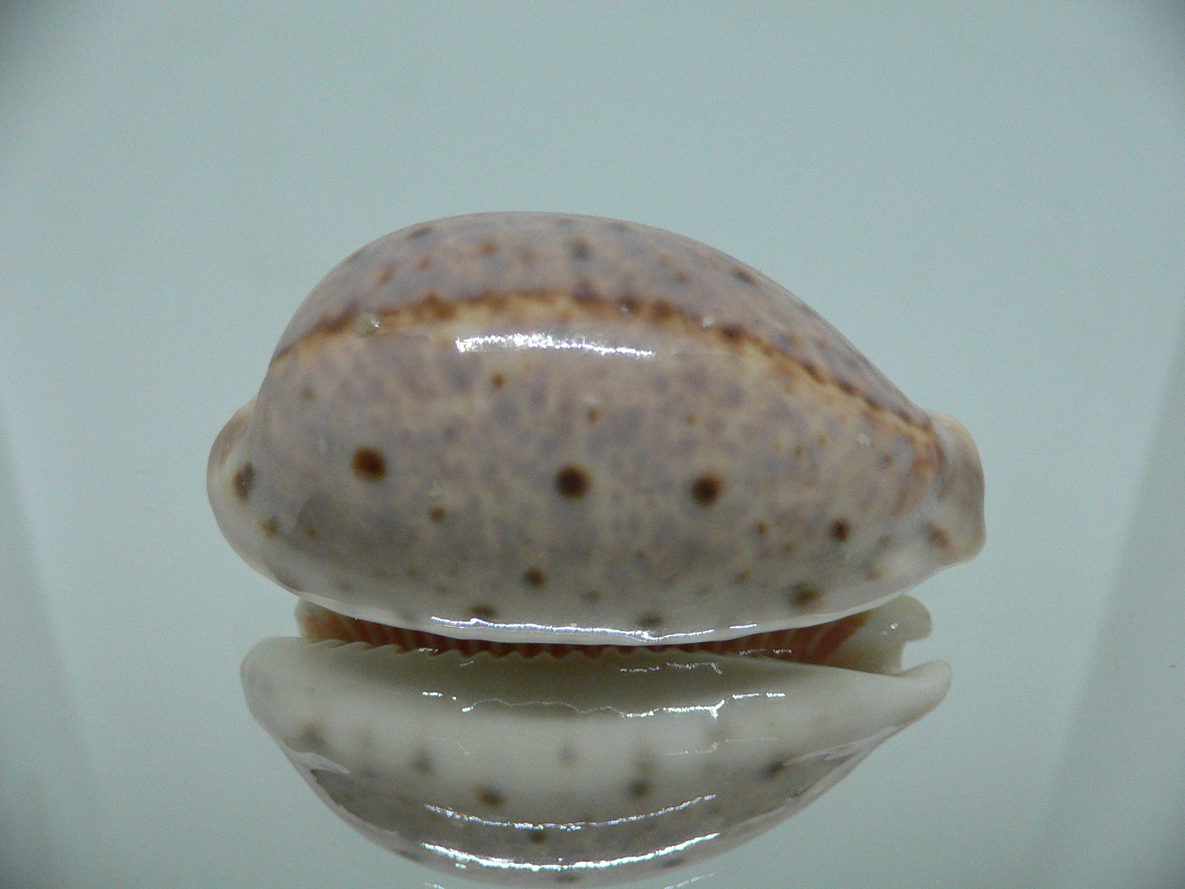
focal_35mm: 35
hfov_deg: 52.6
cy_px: 444
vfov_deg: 40.7
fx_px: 1198
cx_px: 592
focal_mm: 4.6
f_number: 2.8
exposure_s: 1/60
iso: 200
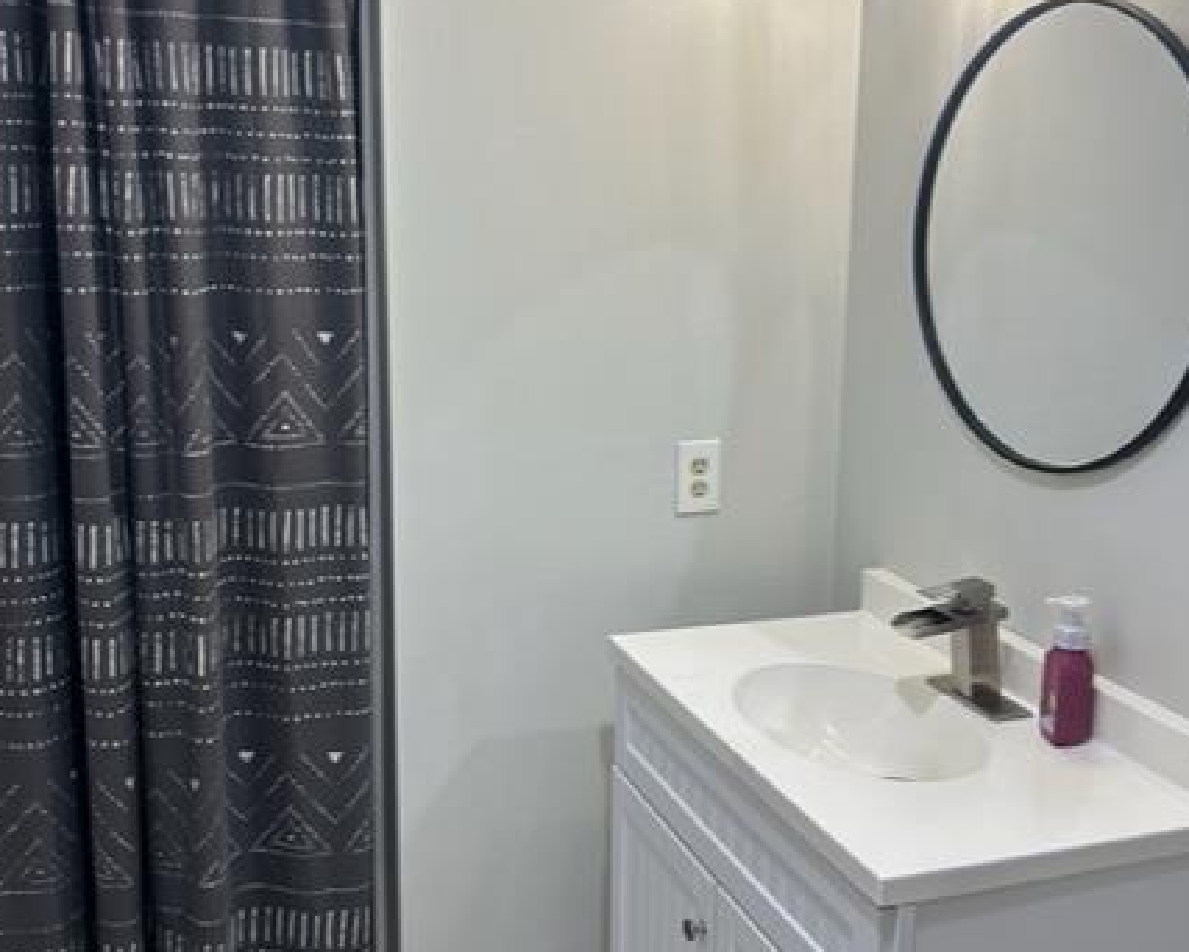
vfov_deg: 39.2
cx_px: 537
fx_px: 1338
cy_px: 473
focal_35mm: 38
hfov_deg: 47.9
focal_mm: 5.7
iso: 64
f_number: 1.5
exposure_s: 1/120
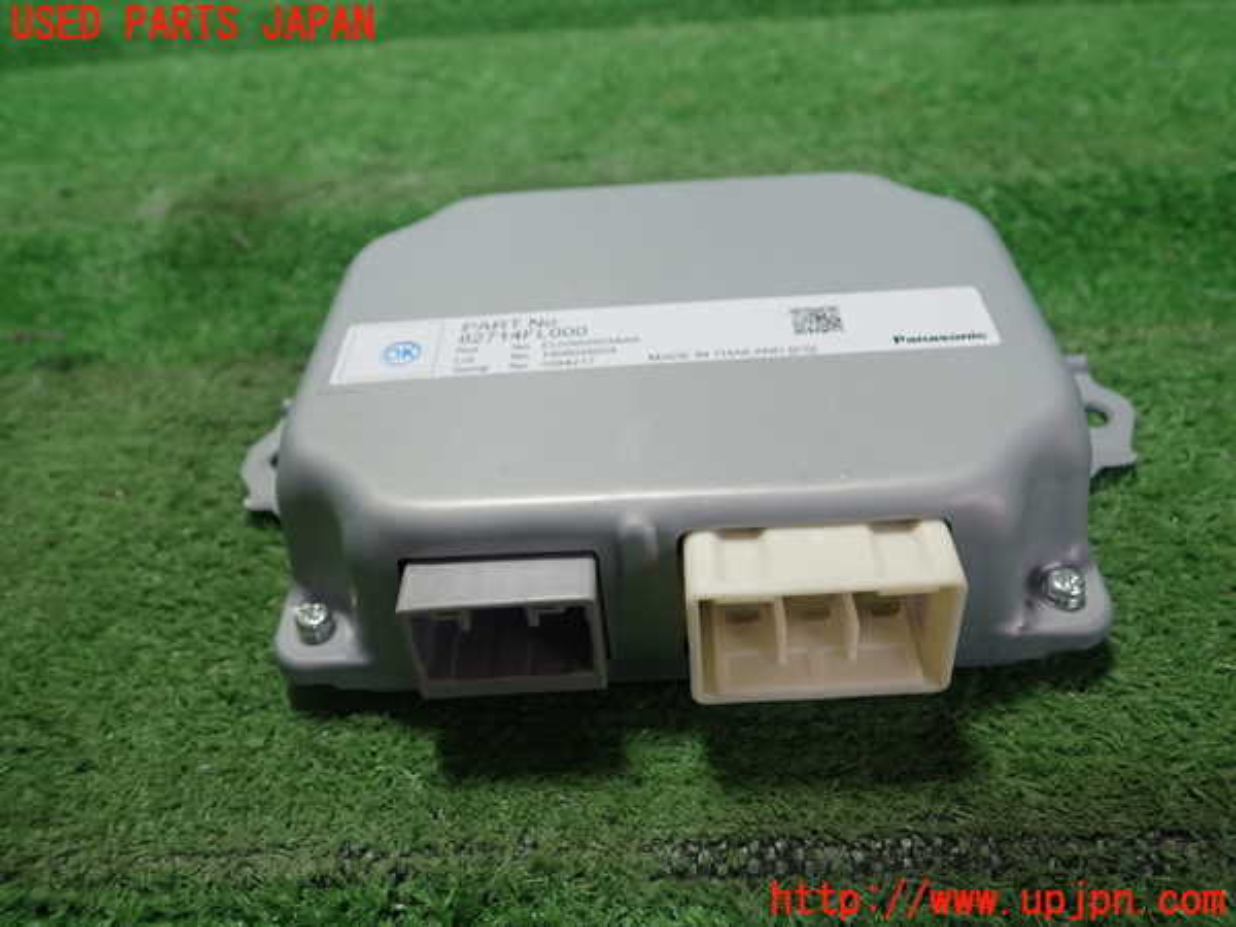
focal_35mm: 30
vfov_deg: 46.8
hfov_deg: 60.0
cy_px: 464
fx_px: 1071
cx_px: 618
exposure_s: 1/125
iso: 250
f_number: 2.3
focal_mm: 5.5
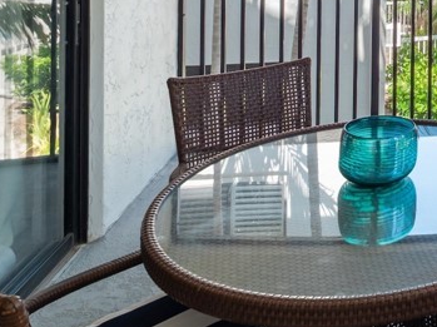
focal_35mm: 47
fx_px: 593
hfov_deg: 32.8
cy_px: -66
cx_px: 532
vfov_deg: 27.2
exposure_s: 1/25
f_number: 7.1
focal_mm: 8
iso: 200
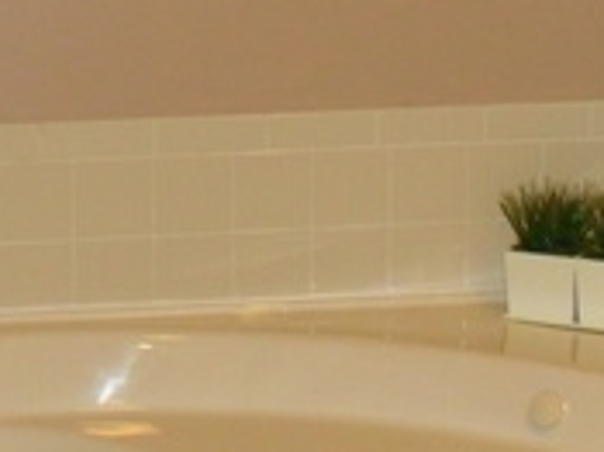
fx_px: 2633
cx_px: 193
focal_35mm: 151
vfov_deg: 9.8
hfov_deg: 13.1
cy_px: 62
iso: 400
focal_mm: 7.8
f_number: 4.5
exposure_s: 1/45
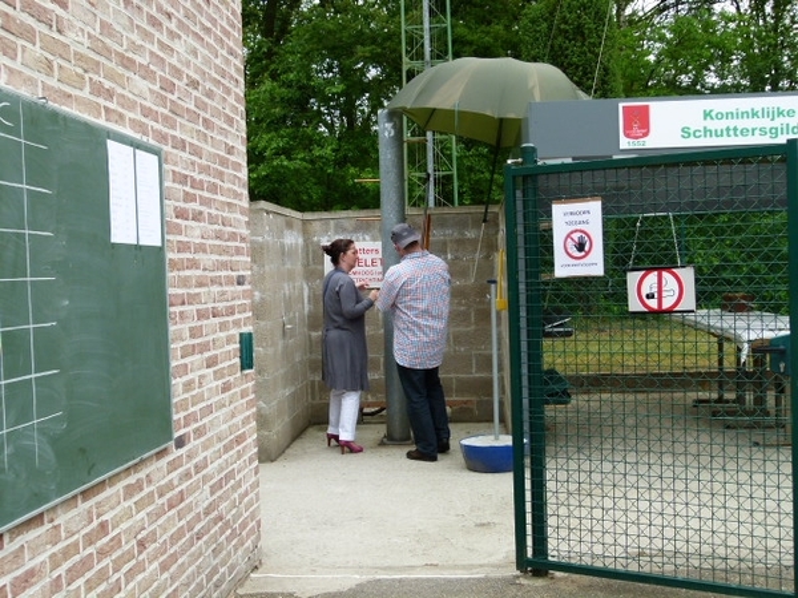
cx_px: 399
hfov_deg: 45.8
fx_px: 945
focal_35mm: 41
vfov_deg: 35.1
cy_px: 299
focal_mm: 7.4
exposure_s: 1/200
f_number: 4
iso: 100
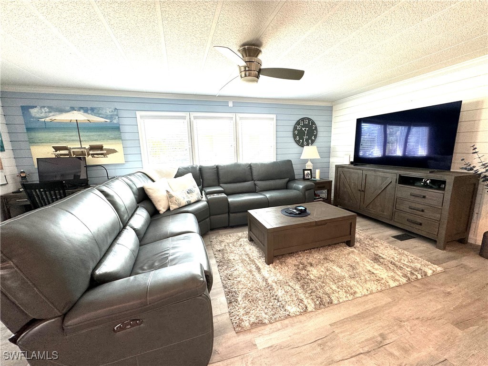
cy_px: 183
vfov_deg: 85.7
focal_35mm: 14
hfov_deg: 102.1
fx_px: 197
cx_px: 244
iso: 125
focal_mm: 2.22
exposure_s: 1/120
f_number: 2.2
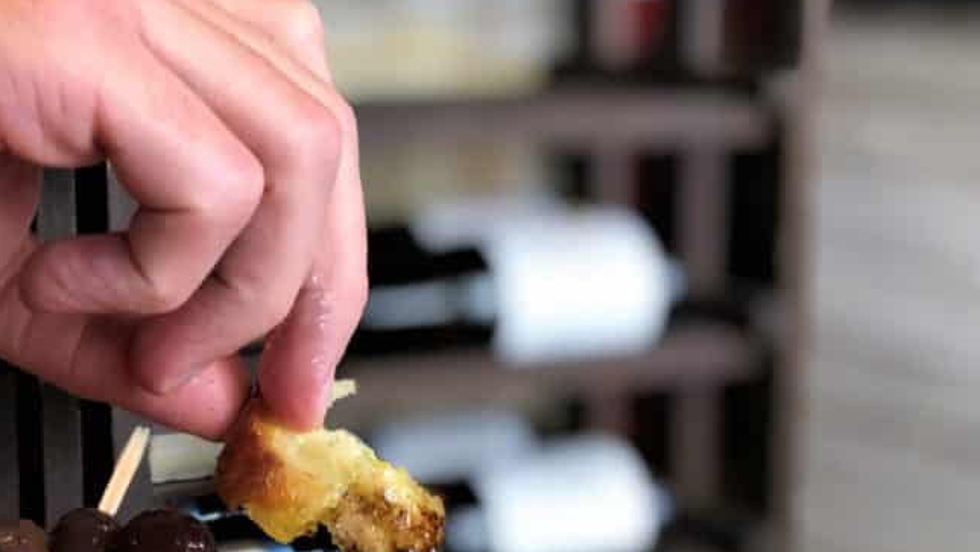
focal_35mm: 77
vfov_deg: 15.6
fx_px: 2001
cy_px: 392
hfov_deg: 27.5
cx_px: 579
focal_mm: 6.6
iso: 320
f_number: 2.8
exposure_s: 1/33
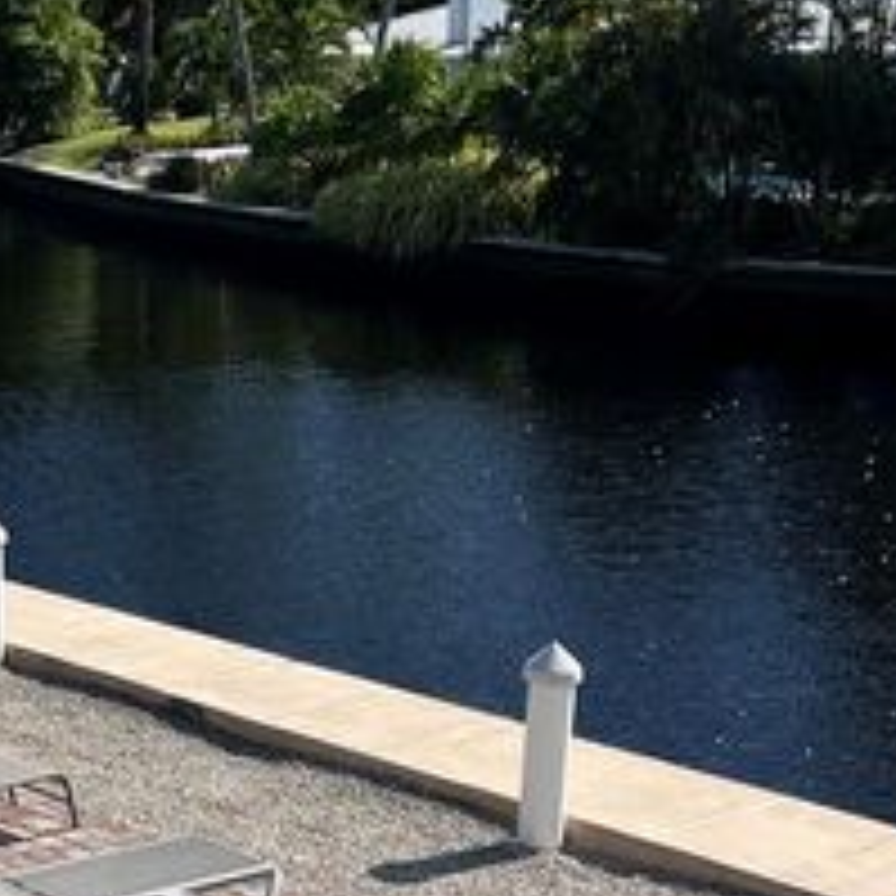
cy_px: 664
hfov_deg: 20.8
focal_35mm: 77
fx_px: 2255
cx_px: -216
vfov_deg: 22.3
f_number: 1.5
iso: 50
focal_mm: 5.7
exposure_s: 1/5076
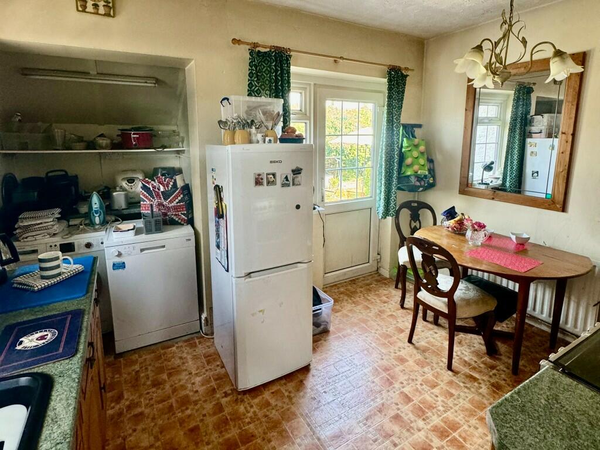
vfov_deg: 85.7
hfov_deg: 102.1
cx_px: 300
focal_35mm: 14
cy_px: 225
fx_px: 243
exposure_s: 1/99
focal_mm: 2.22
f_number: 2.2
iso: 250
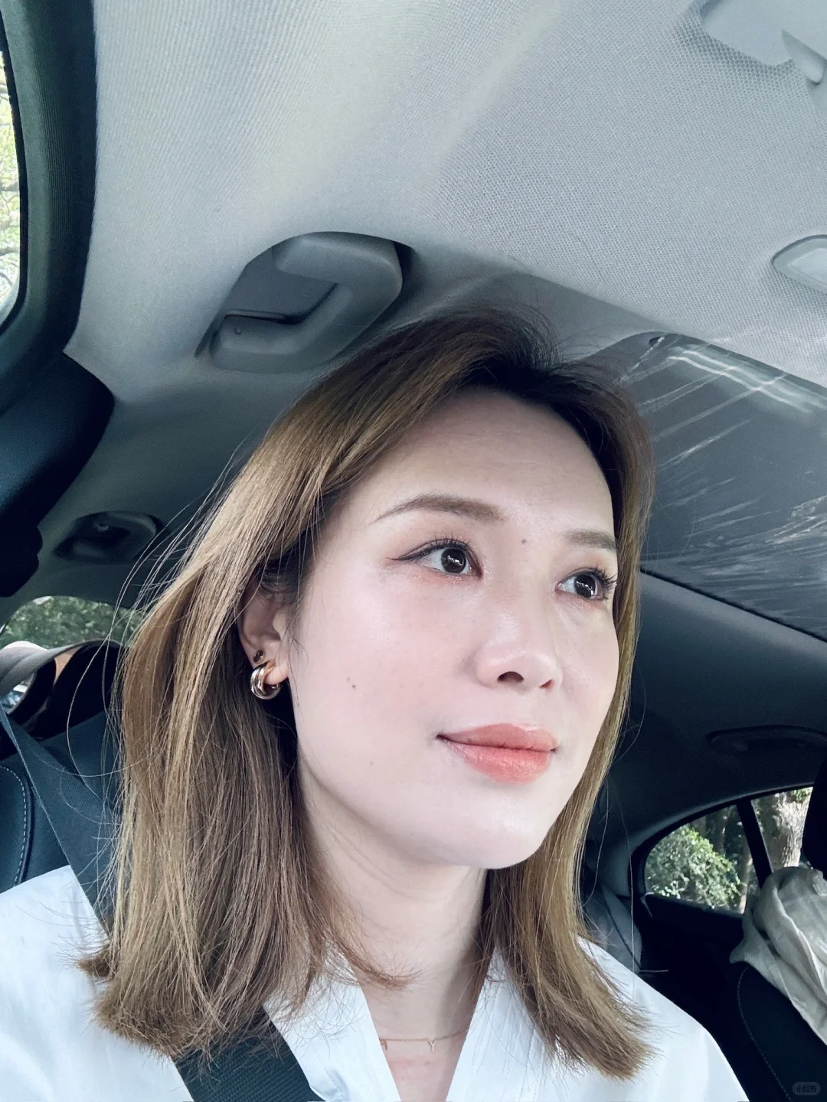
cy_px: 551
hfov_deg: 46.8
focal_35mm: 30
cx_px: 414
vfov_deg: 60.0
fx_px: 956
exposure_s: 1/84
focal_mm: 2.69
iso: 80
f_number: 1.9
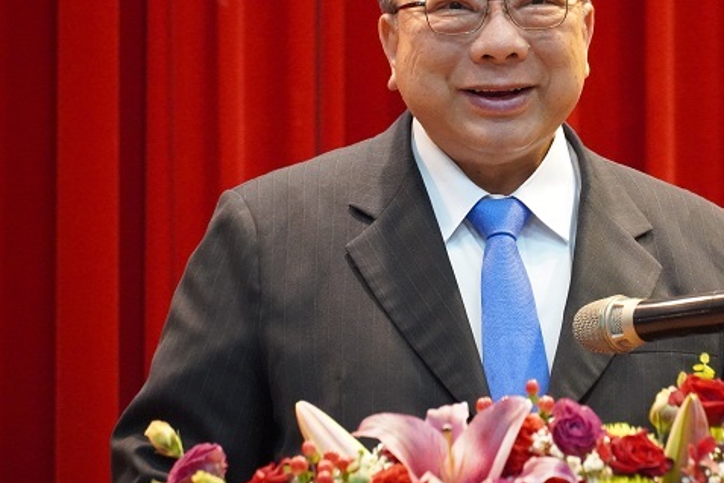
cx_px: 515
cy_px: 158
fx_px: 6149
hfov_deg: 6.7
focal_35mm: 306
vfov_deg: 4.5
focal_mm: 135
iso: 6400
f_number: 5.6
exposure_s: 1/100
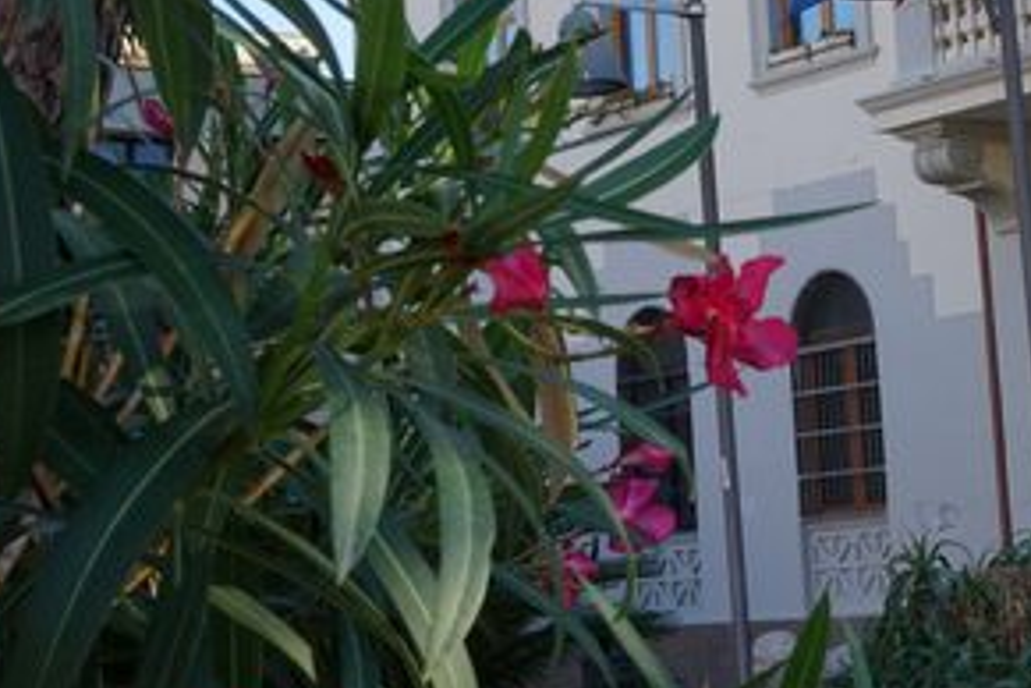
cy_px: 5
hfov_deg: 24.8
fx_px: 2205
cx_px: 1081
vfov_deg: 17.3
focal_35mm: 77
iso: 800
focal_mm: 35
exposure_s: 1/60
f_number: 22
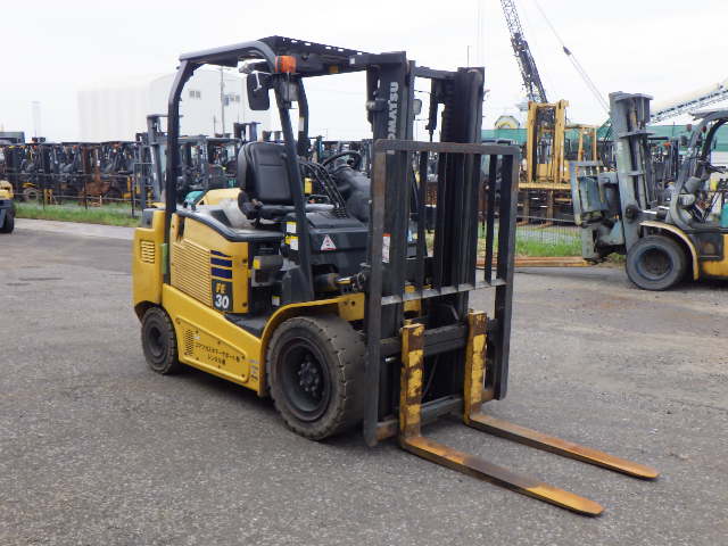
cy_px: 273
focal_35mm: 34
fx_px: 715
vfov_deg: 41.8
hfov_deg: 54.0
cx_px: 364
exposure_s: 1/400
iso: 250
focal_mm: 6.1
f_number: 4.6
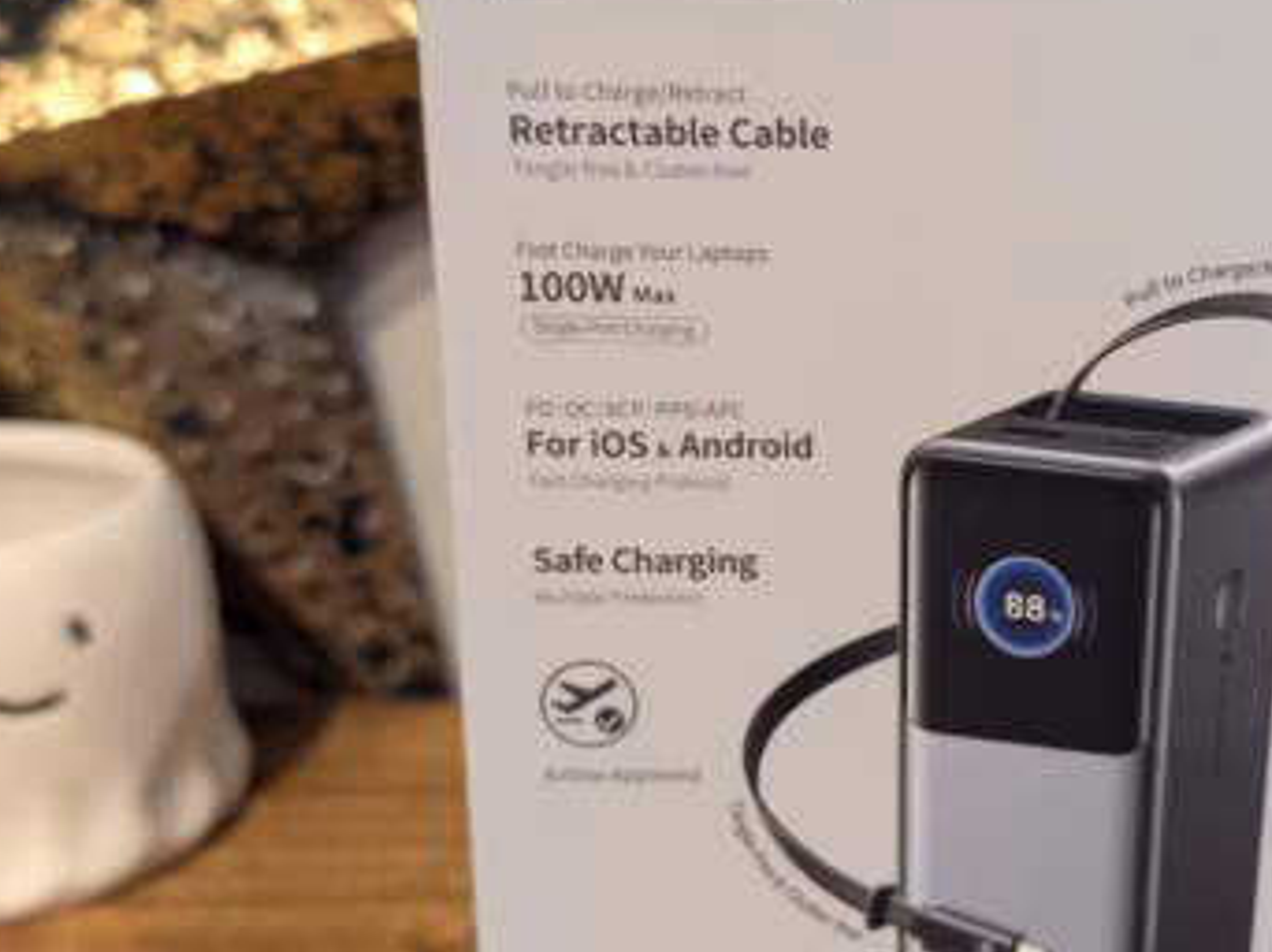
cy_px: 483
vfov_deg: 27.0
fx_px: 1983
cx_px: 893
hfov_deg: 35.1
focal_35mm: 54
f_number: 1.68
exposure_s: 1/100
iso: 1067
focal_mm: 6.9
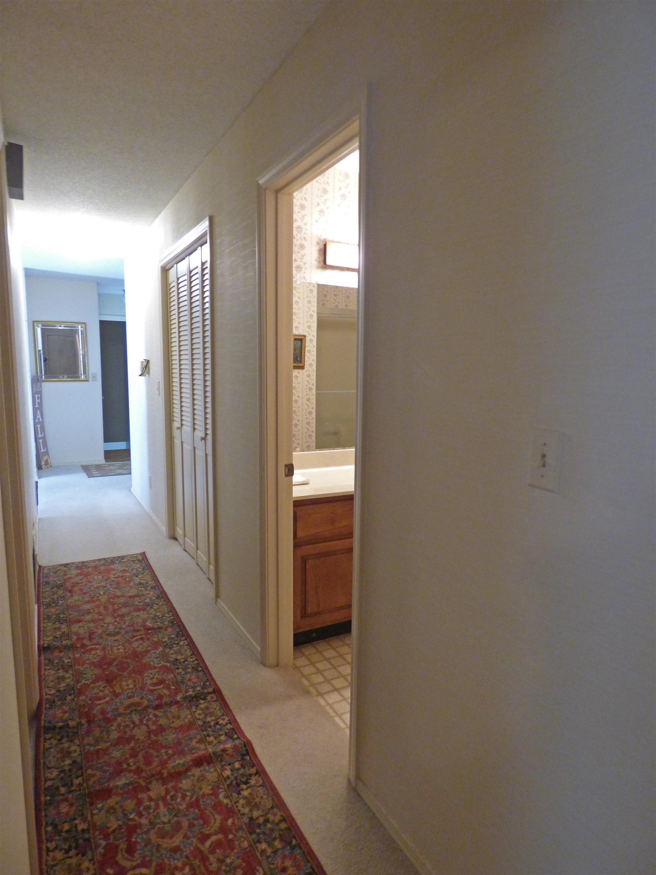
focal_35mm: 20
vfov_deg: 81.7
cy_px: 438
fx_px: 505
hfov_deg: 66.0
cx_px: 328
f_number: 2.8
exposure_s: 1/30
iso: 400
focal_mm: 3.58
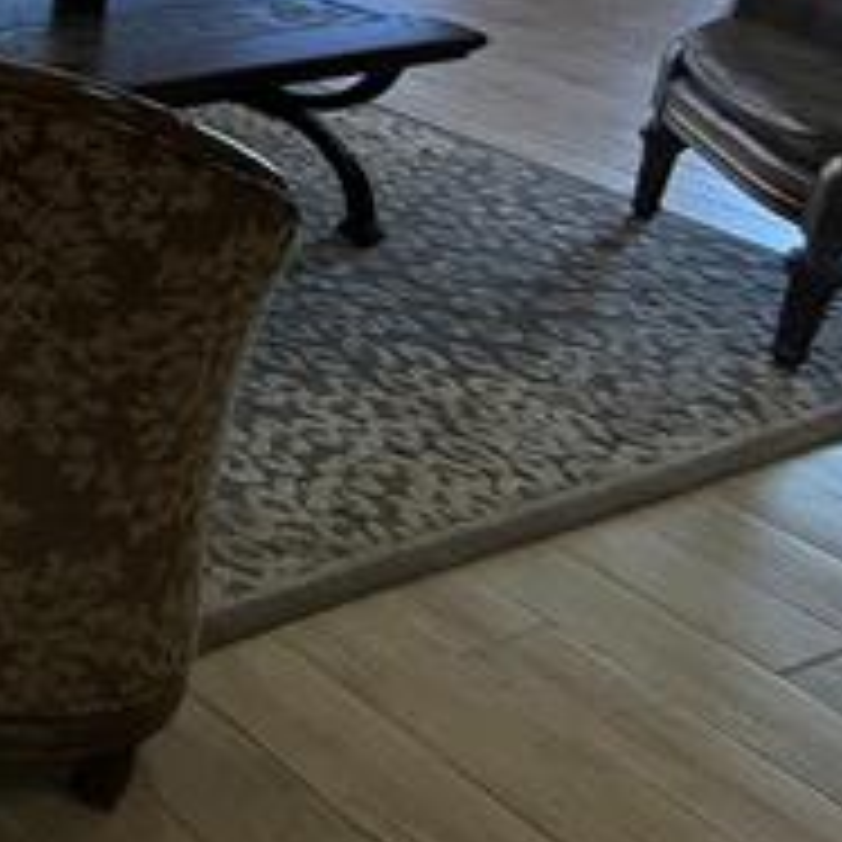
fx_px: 1459
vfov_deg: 26.7
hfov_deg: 20.0
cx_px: -774
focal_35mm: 53
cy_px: -279
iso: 100
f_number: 2.2
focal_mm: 2.22
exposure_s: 1/120
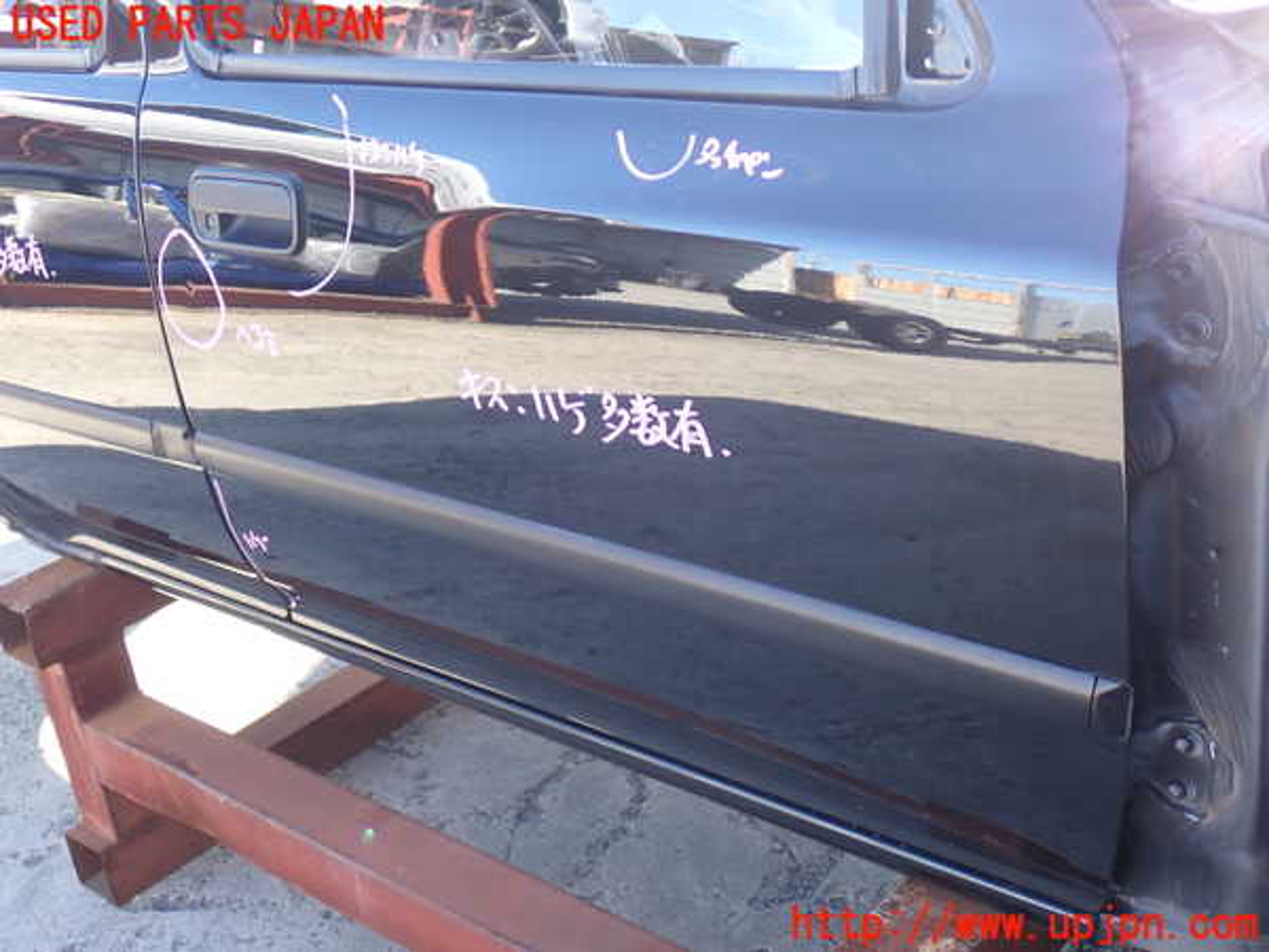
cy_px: 476
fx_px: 1613
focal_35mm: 44
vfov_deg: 32.9
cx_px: 634
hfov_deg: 42.9
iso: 160
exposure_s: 1/80
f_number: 2.9
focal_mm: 7.84
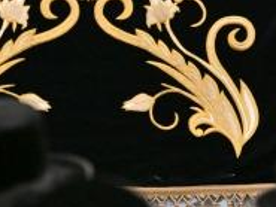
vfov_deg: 1.6
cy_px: -279
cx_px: 90
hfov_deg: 2.2
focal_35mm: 906
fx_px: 7228
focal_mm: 170
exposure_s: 1/400
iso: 400
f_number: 2.8
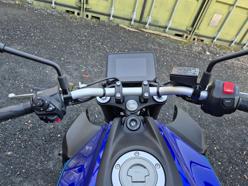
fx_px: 165
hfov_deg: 73.9
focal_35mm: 23
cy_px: 93
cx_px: 124
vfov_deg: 58.9
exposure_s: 1/180
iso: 200
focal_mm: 5.4
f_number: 1.8
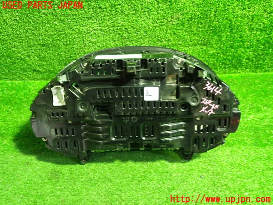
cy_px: 102
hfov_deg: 60.0
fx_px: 237
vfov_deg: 46.8
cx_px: 136
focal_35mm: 30
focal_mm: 5.4
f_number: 2.3
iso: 800
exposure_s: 1/25
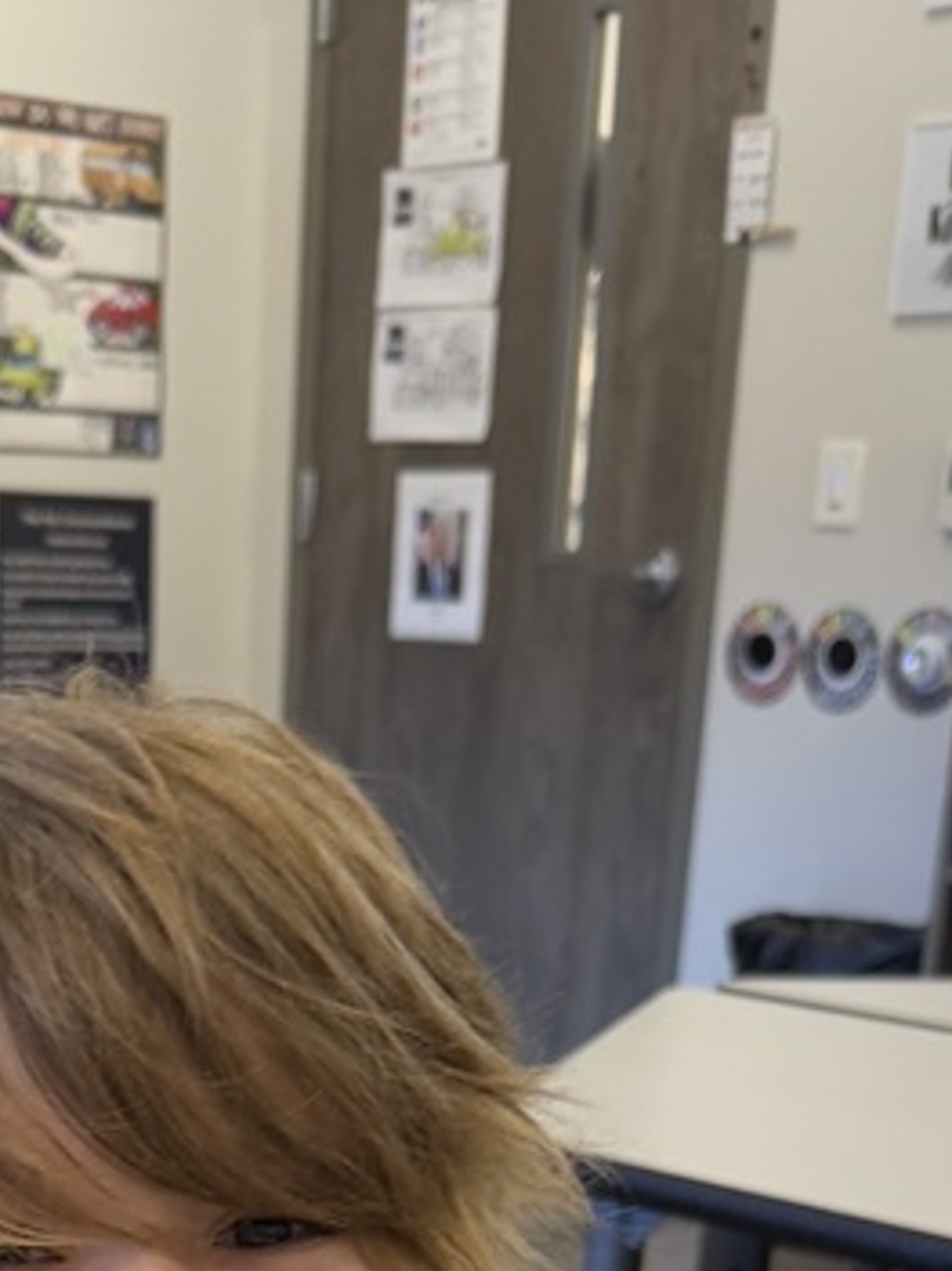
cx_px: 152
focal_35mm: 70
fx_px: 2568
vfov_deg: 23.7
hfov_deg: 20.7
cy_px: 1749
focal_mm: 6.76
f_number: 1.78
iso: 250
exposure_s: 1/60
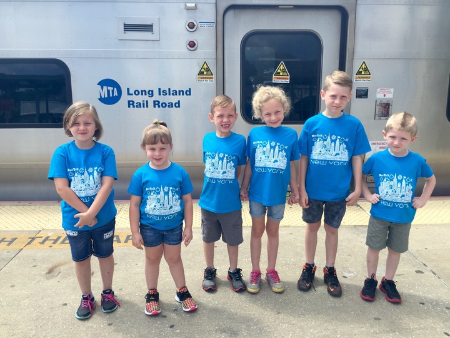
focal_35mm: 29
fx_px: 377
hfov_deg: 61.7
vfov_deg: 48.2
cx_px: 225
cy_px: 169
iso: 32
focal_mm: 4.15
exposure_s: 1/898
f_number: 2.2
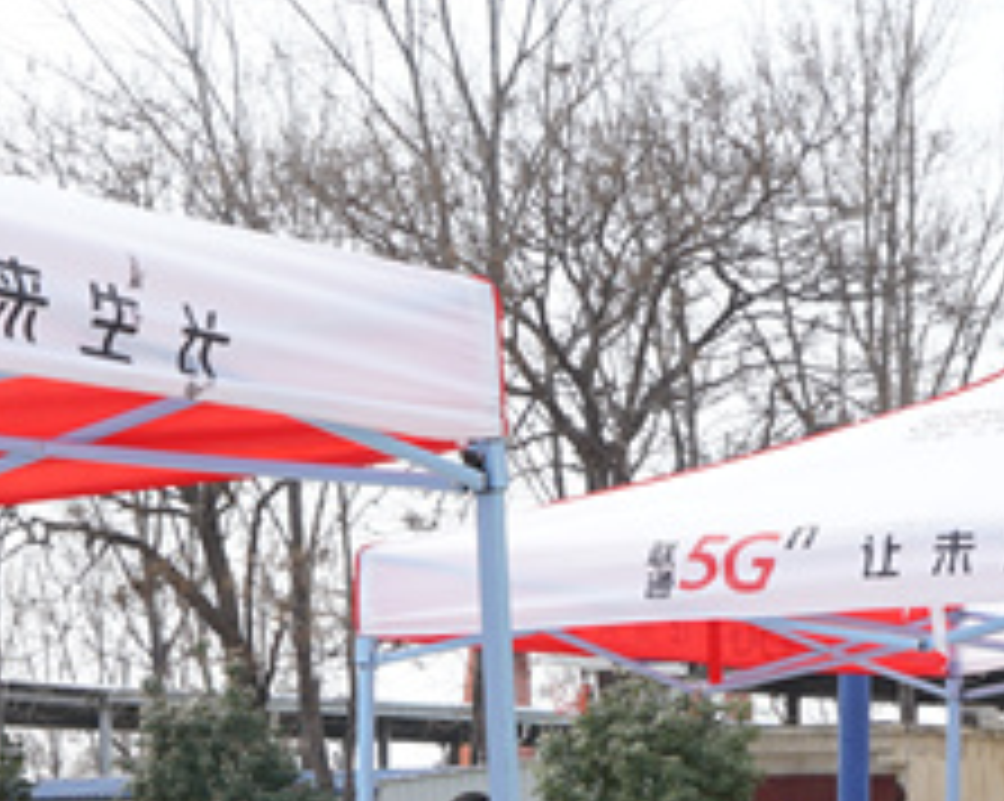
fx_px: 3503
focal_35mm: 118
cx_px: 347
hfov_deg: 16.3
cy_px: 916
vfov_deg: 12.8
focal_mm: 35
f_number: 9
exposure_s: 1/125
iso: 160
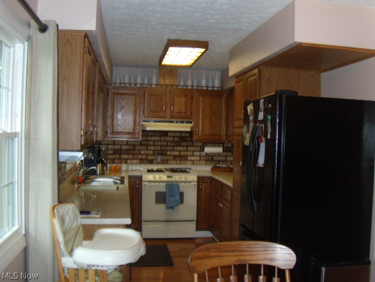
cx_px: 188
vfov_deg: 39.7
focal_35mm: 36
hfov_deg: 51.4
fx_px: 390
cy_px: 141
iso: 200
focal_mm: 6.4
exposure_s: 1/30
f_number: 3.6
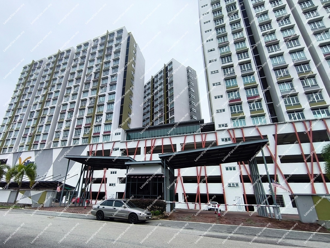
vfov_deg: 81.7
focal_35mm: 15
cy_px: 124
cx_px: 165
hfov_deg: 98.2
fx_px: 143
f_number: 2.2
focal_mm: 1.65
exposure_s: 1/3565
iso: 50
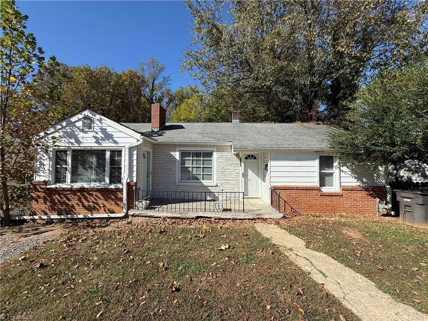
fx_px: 173
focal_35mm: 14
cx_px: 214
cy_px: 160
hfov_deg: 102.1
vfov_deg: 85.7
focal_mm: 2.22
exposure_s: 1/2410
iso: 50
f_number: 2.2
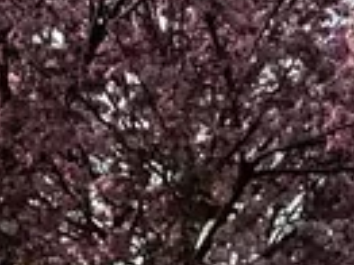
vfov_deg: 8.2
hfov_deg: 10.6
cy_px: 443
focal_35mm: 176
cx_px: 627
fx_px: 1798
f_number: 1.78
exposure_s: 1/2252
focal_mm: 6.76
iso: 64
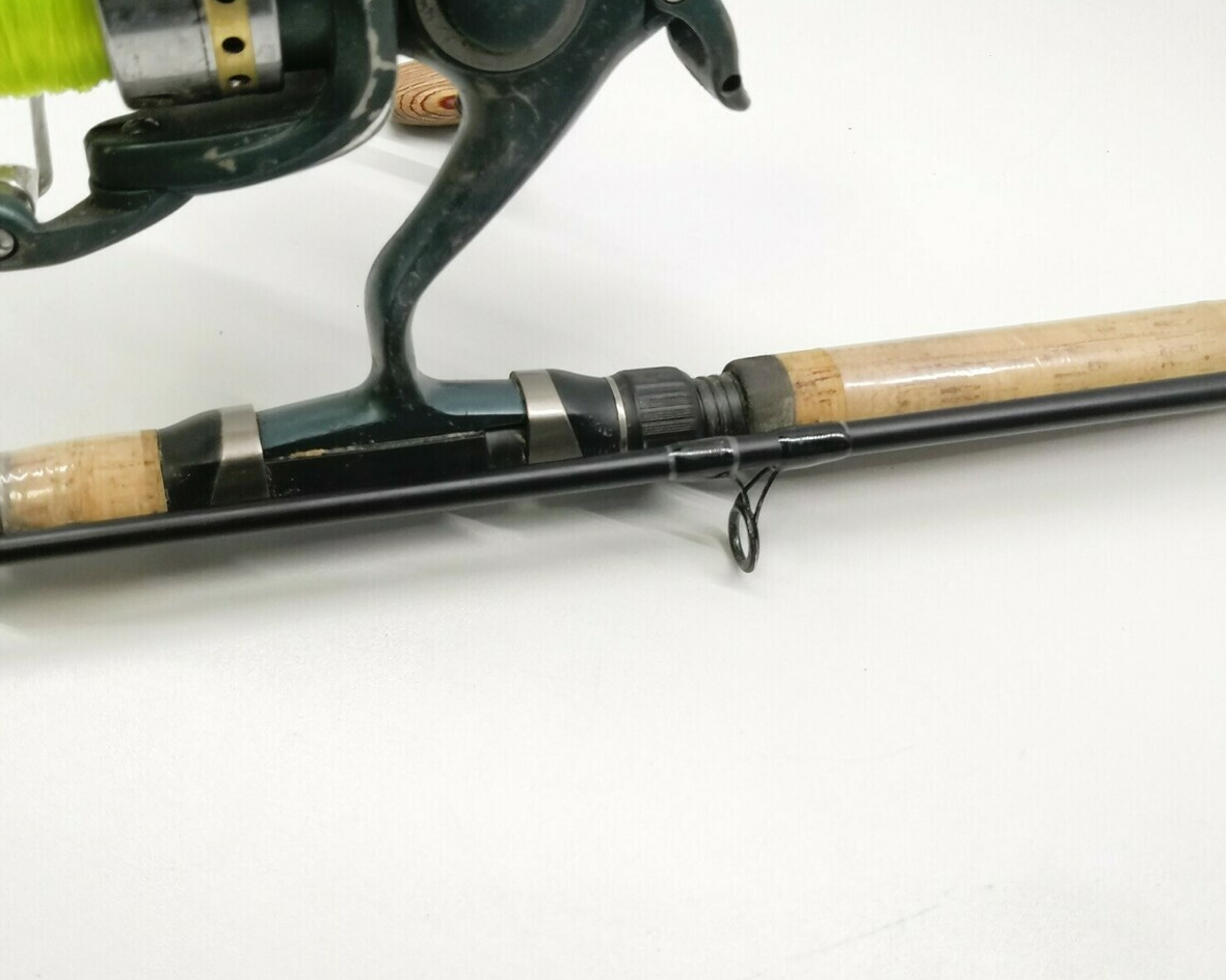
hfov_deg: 50.2
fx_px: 1306
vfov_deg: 41.2
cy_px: 488
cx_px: 571
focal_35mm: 36
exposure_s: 1/50
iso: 80
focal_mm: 3.95
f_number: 1.8
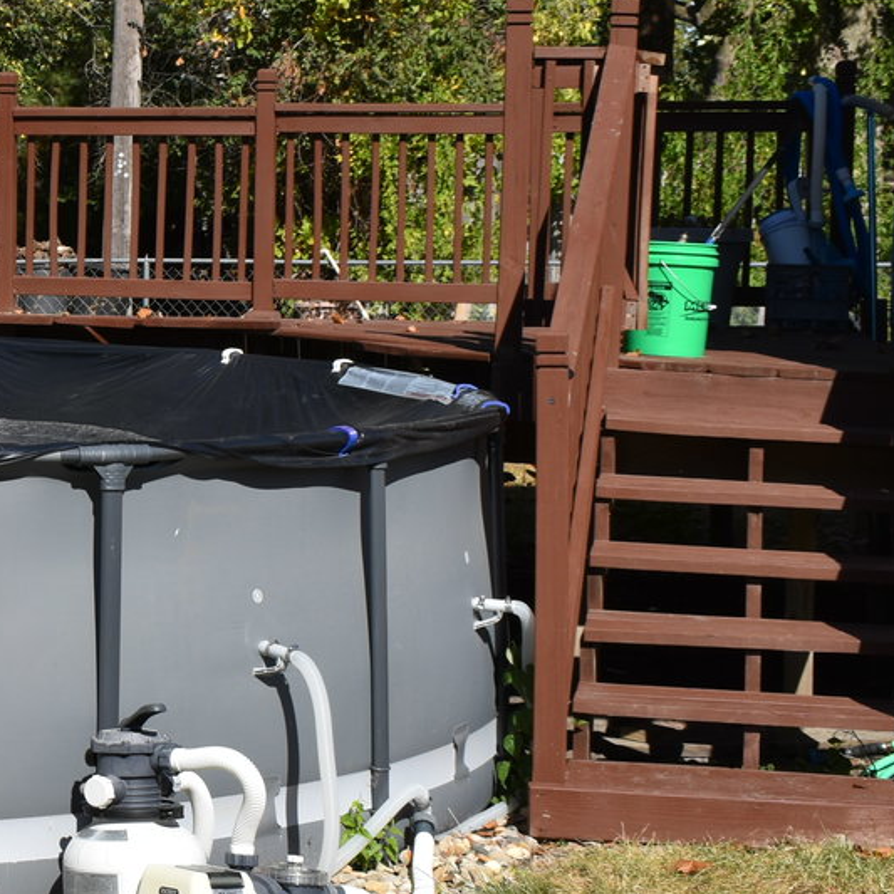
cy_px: 334
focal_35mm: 93
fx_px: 2717
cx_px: -235
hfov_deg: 17.6
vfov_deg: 18.7
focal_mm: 24
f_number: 9
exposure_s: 1/320
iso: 100
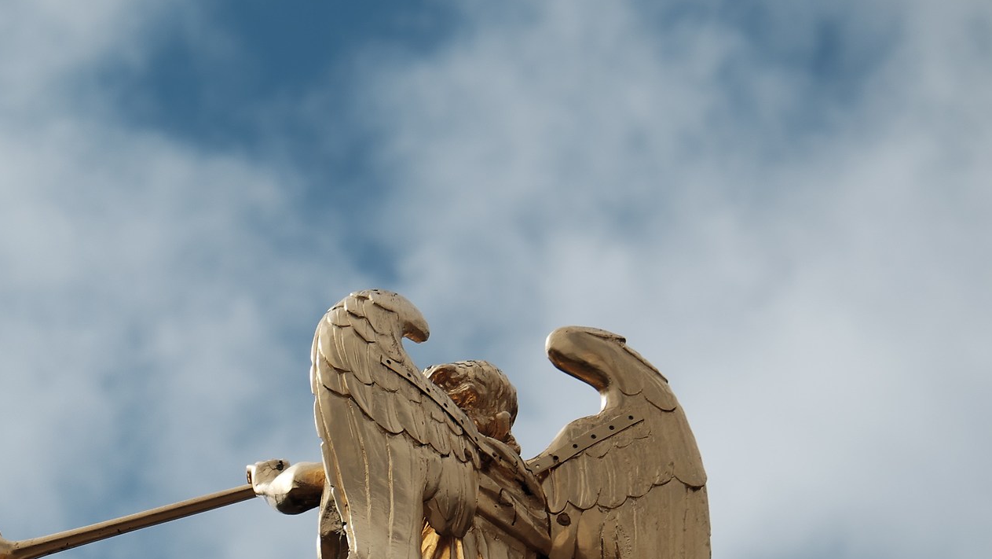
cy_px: 500
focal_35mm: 597
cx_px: 71
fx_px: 15706
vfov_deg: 2.0
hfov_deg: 3.6
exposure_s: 1/1000
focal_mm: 200
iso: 200
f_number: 7.1
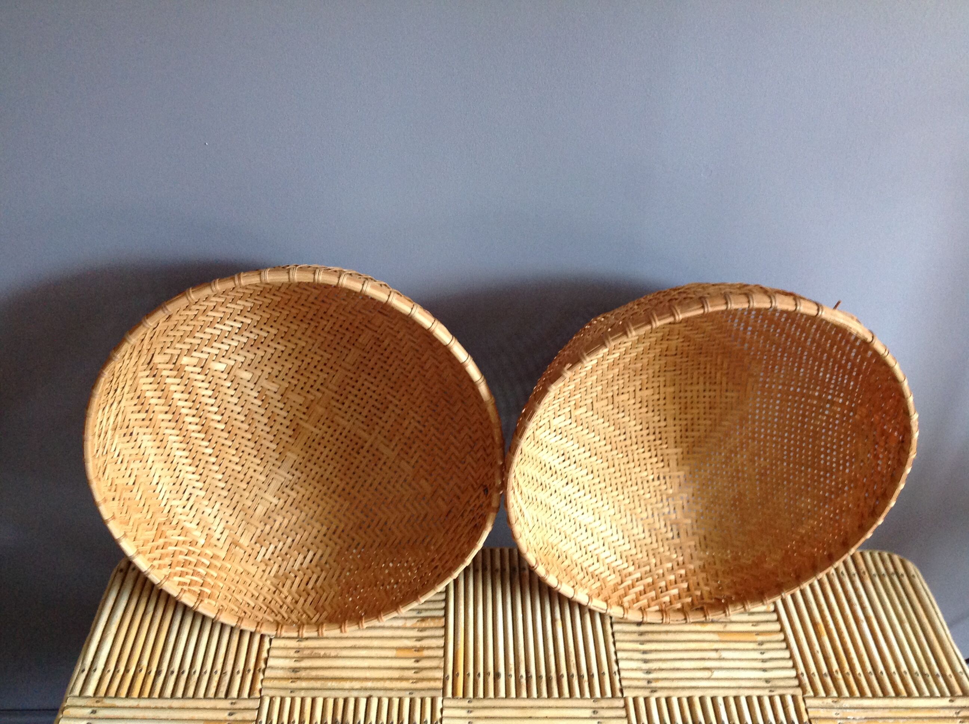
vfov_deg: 40.6
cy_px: 362
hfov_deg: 52.7
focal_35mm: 35
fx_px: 978
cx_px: 484
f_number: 2.4
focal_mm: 4.28
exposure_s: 1/15
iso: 200
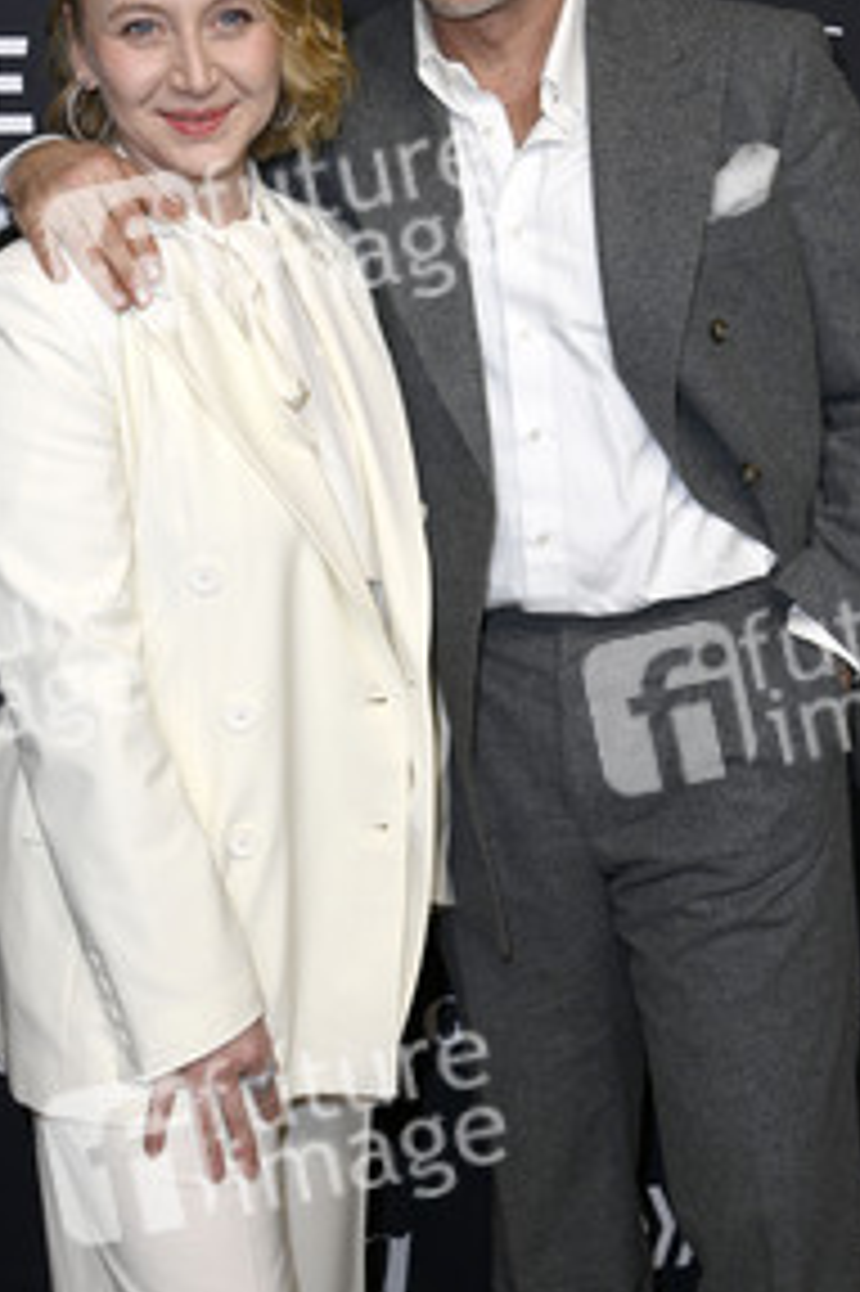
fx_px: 2404
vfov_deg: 29.9
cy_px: 464
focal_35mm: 67
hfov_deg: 20.3
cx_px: 405
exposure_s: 1/250
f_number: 5.6
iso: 500
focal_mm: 48
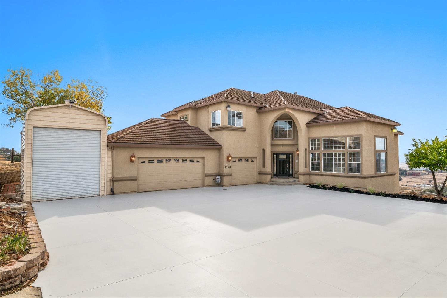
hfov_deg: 82.6
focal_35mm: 20
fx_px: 255
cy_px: 149
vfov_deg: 60.7
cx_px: 224
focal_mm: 20.5
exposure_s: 1/320
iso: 100
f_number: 8
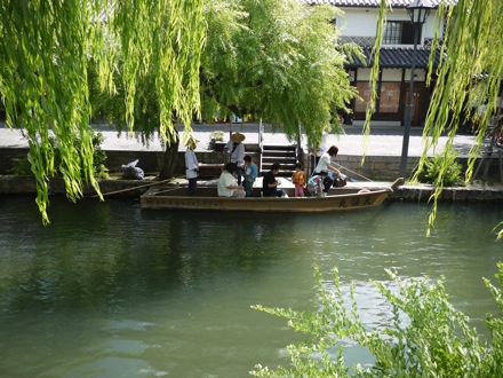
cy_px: 189
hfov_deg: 63.4
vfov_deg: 49.7
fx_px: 407
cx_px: 252
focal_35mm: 28
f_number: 4.5
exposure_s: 1/320
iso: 100
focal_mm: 14
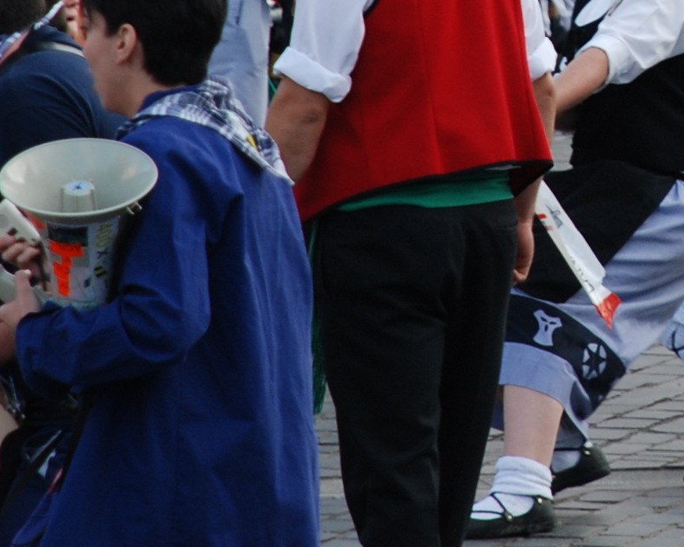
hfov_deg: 2.8
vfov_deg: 2.2
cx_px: 788
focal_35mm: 696
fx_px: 14080
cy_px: -60
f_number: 5.6
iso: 250
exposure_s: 1/125
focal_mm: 135
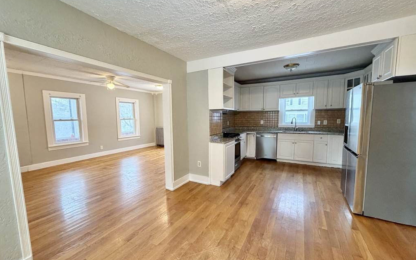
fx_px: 170
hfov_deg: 101.5
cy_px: 133
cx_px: 209
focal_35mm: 15
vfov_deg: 74.8
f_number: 2.2
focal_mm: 2.22
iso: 320
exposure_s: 1/60
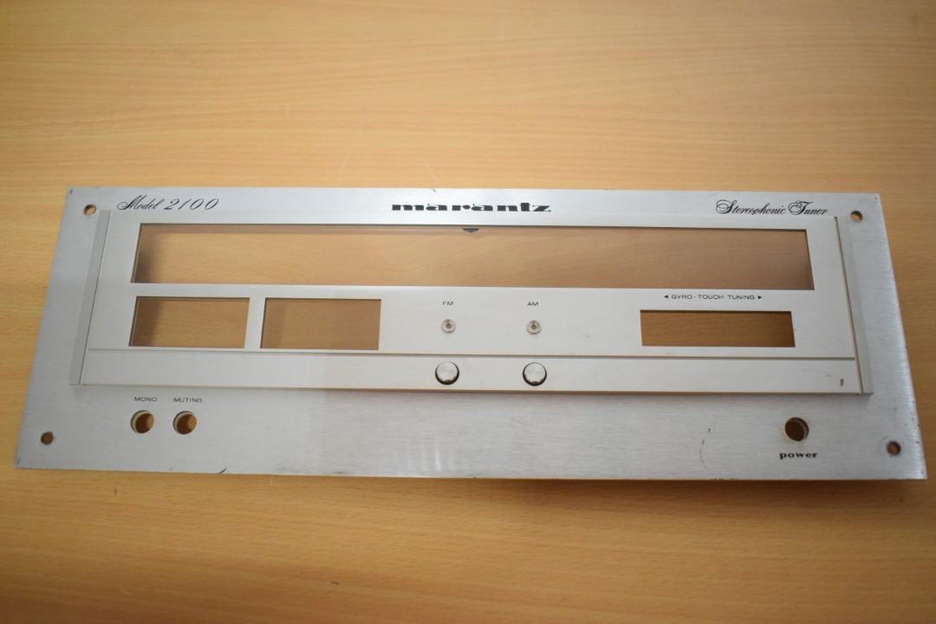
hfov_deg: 57.2
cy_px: 312
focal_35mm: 33
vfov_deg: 40.0
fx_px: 858
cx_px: 468
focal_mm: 22
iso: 2500
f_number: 4
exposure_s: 1/125
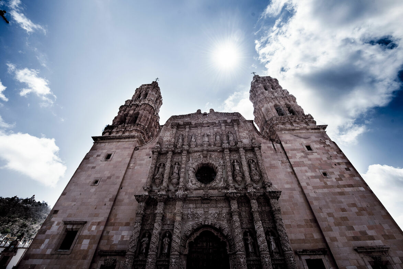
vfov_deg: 81.3
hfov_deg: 104.2
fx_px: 157
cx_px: 202
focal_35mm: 14
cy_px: 134
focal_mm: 14
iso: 50
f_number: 8
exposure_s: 1/800
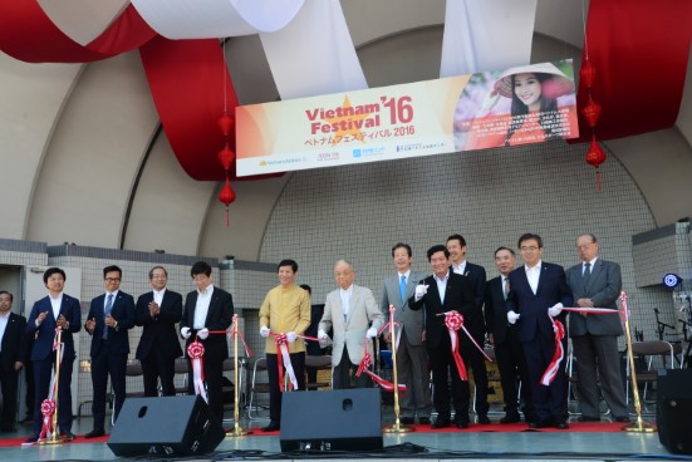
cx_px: 346
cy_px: 231
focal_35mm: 40
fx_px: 769
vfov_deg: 33.4
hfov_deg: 48.4
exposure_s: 1/400
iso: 1000
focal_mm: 40
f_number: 10
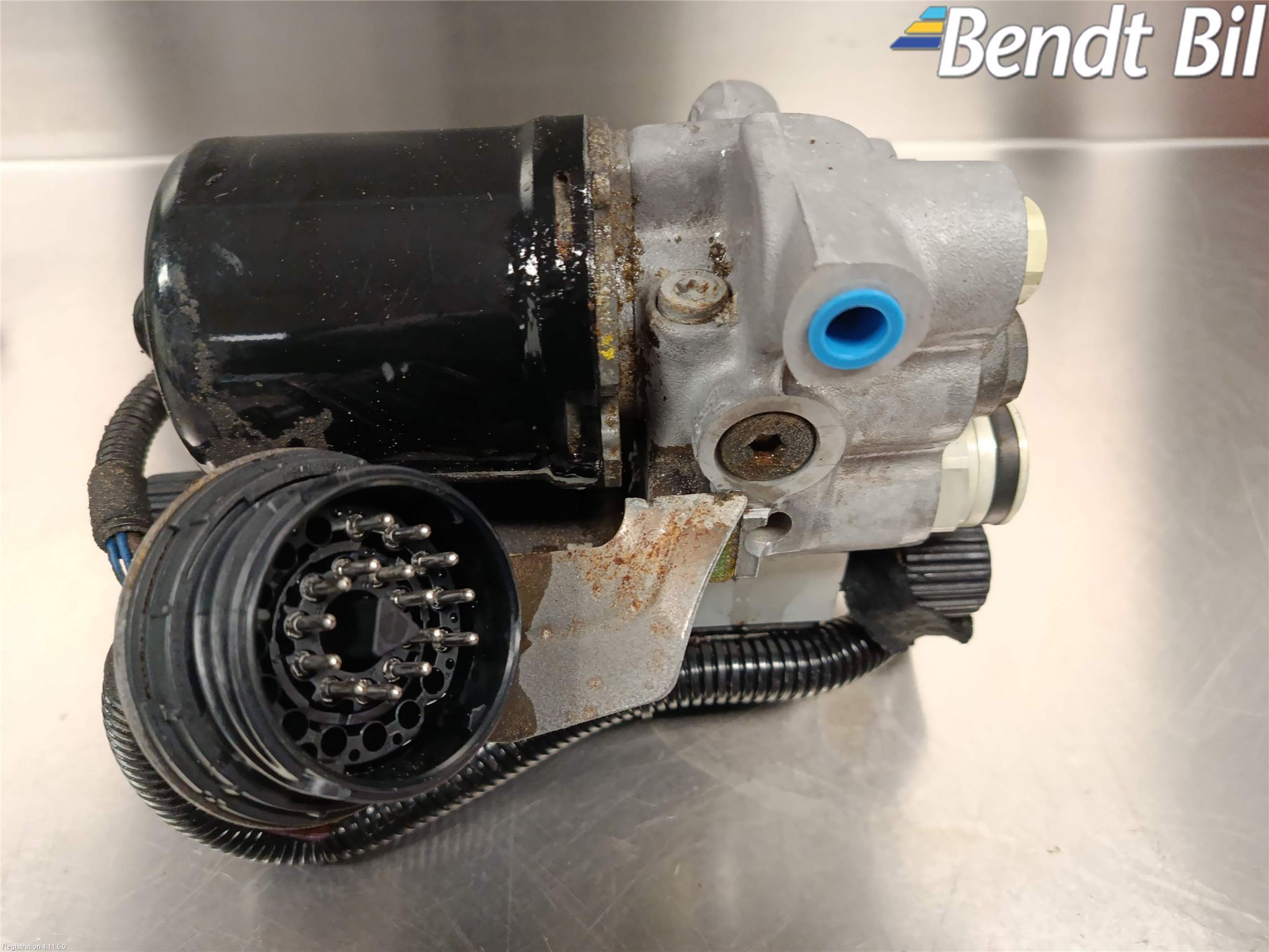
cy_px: 476
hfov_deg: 71.6
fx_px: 880
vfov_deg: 56.8
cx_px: 634
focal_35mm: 24
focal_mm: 5.24
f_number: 1.7
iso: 1200
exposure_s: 1/33.3
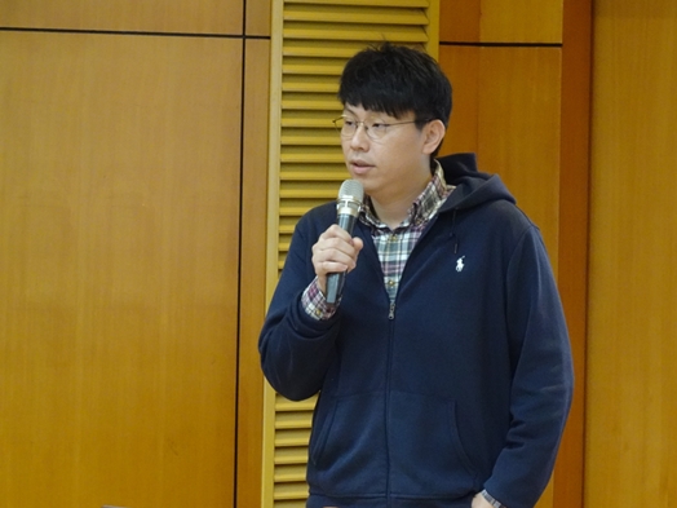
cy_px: 254
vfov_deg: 8.1
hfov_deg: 10.8
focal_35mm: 183
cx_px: 338
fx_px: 3579
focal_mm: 29.41
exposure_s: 1/20
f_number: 5.6
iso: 800
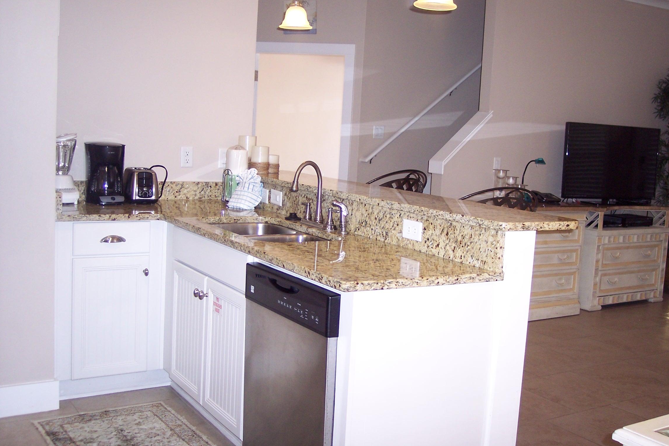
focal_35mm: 41
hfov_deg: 47.4
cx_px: 337
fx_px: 762
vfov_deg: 32.6
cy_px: 204
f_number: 2.8
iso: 140
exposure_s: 1/60
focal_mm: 8
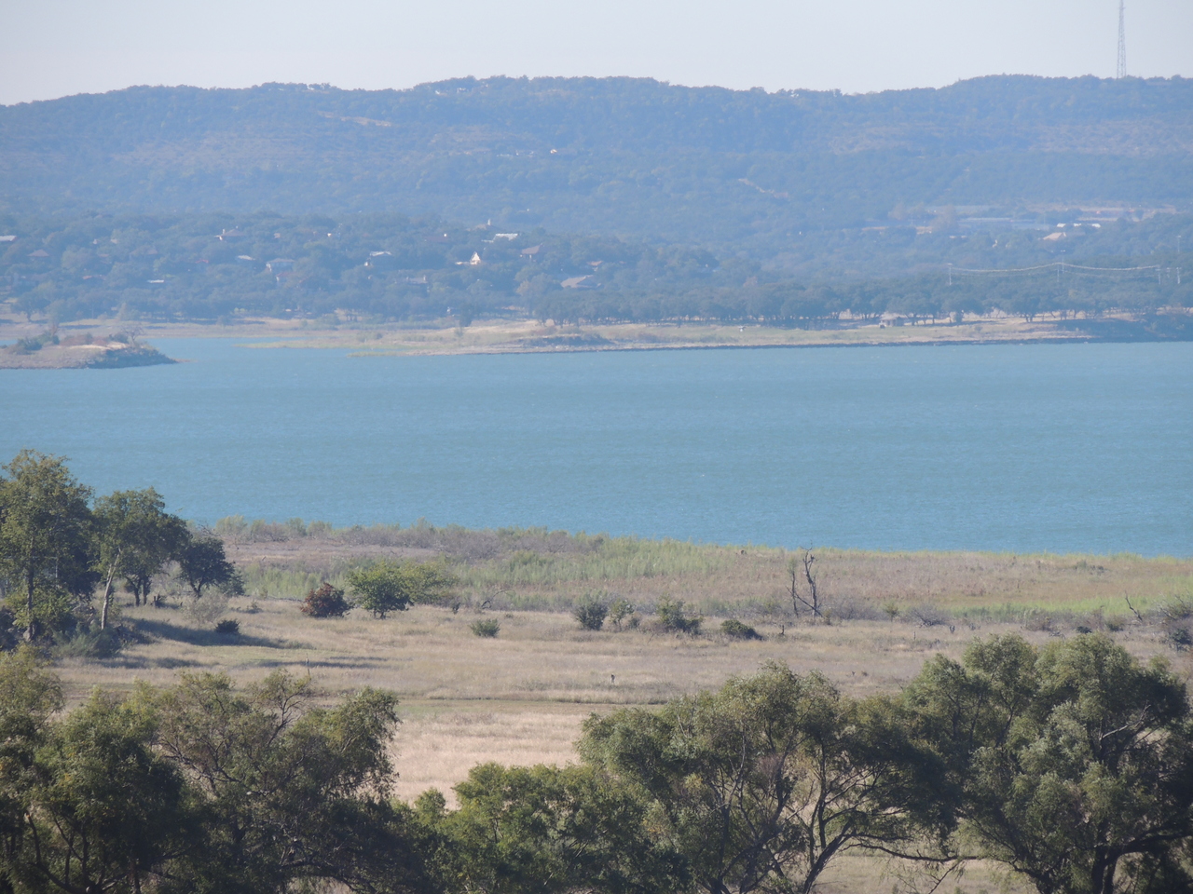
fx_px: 16198
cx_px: 596
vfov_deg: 3.2
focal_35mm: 470
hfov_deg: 4.2
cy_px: 447
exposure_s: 1/400
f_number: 4.9
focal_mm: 83.8
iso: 100
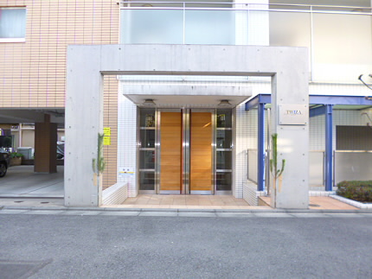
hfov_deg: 71.6
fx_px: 258
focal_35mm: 24
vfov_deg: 56.9
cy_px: 140
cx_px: 186
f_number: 2.5
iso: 100
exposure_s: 1/100
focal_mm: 4.3
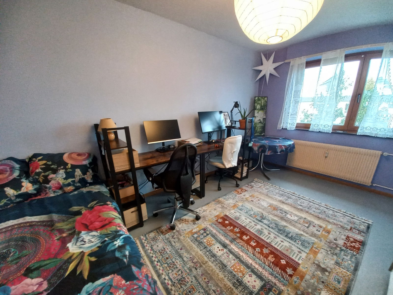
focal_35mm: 13
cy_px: 148
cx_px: 196
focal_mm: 1.42
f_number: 2.2
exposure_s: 1/20
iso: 200
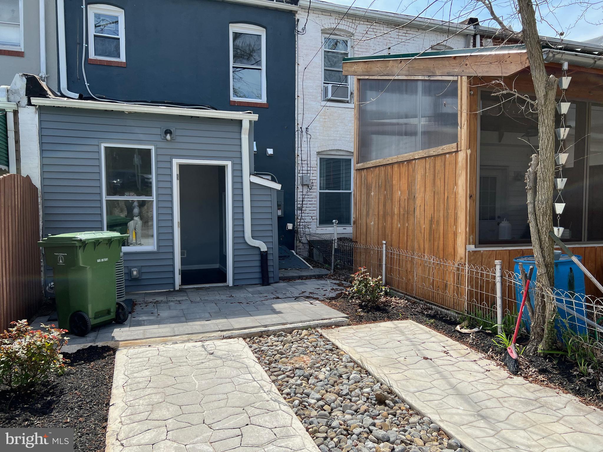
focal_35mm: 26
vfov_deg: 53.1
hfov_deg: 67.3
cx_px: 302
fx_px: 453
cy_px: 226
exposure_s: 1/1838
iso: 50
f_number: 1.5
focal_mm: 5.7
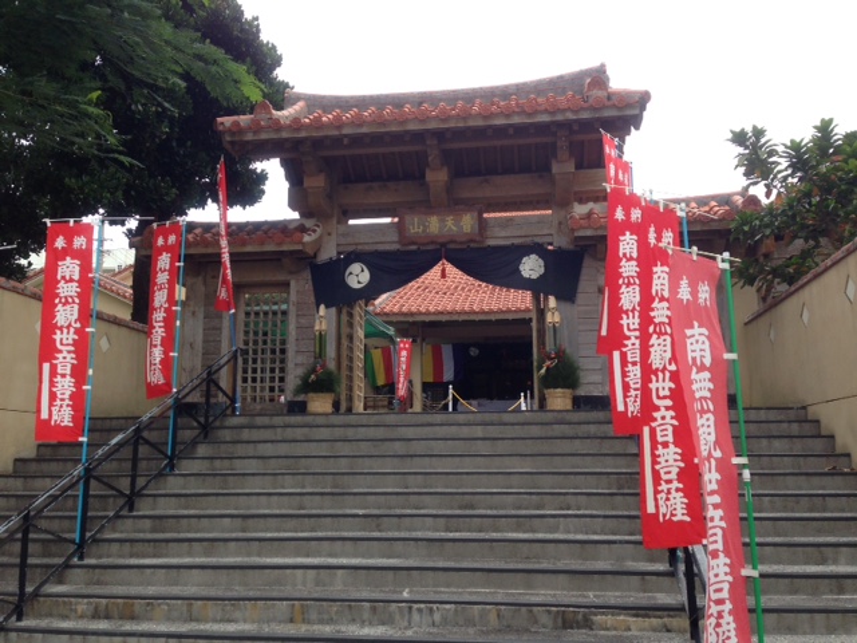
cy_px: 322
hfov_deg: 55.4
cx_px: 428
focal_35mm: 33
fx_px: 817
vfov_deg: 42.9
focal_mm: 4.12
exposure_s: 1/120
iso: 50
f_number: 2.4
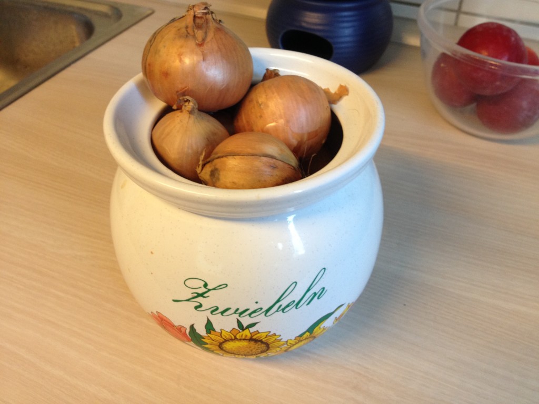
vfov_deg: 40.7
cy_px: 202
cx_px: 270
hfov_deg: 52.6
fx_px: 545
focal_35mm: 35
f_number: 2.4
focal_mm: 4.28
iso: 100
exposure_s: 1/20
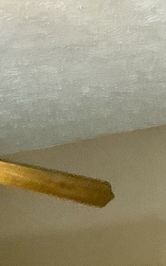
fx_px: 883
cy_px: 516
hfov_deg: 10.7
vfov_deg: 14.5
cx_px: 104
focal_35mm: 122
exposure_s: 1/60
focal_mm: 3
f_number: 1.8
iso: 125
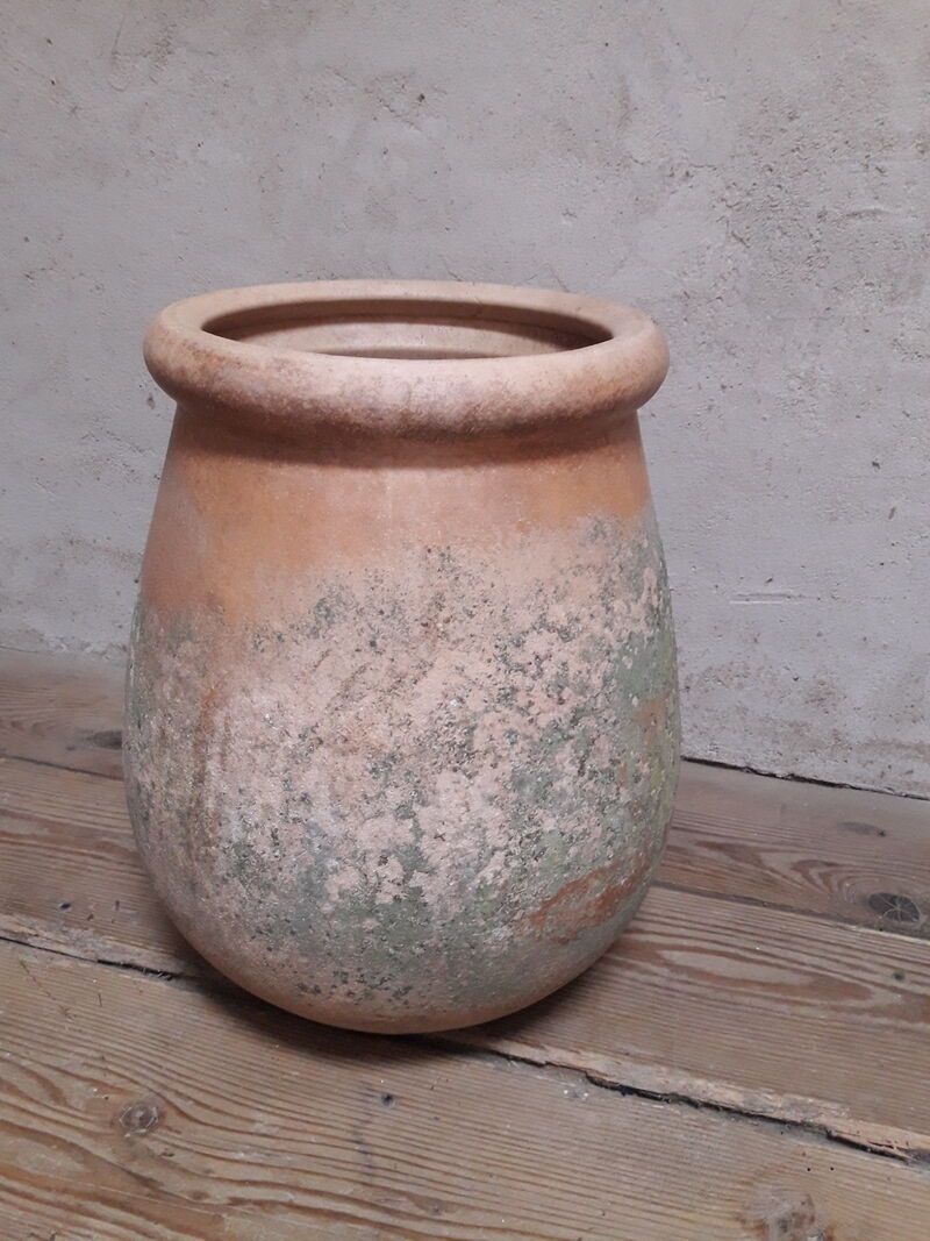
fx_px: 1003
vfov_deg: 63.4
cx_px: 465
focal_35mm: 28
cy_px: 620
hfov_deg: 49.7
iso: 200
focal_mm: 3.7
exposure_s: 1/25
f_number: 1.9
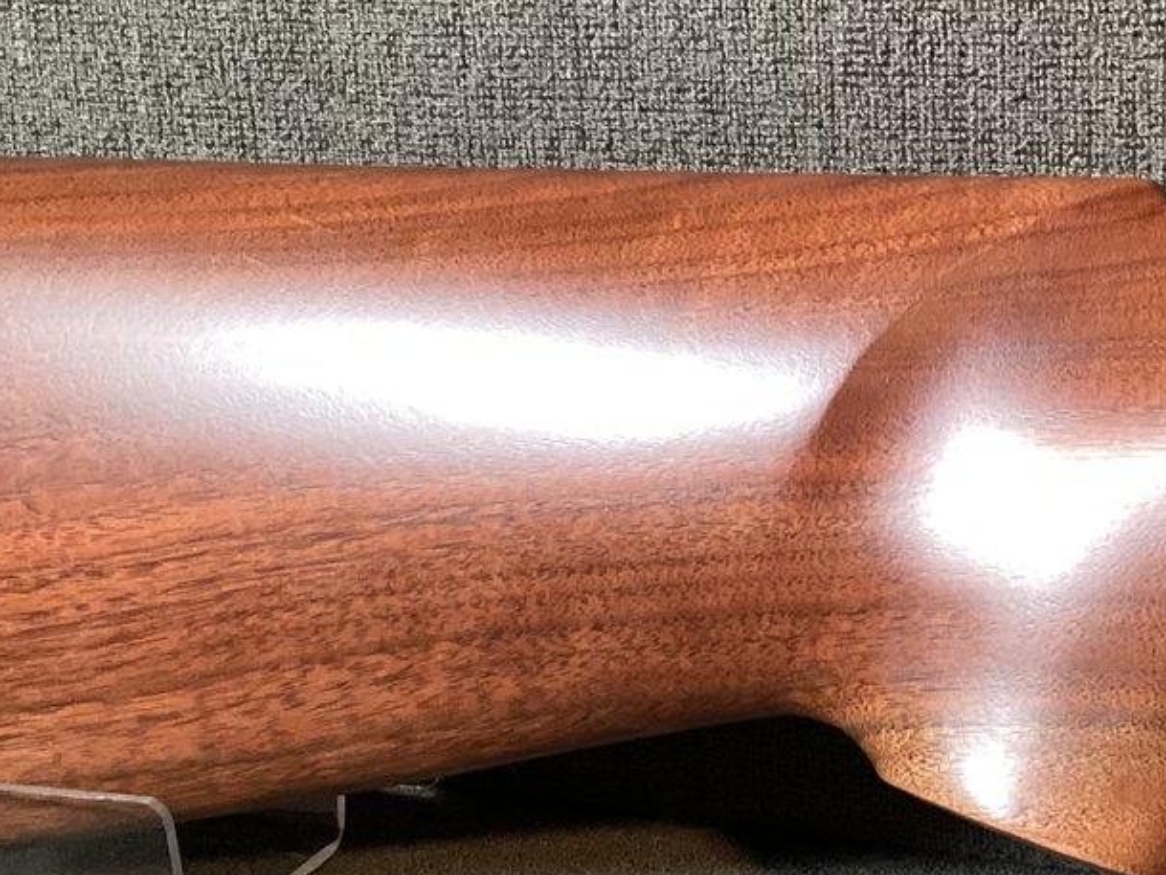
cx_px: 884
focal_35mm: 77
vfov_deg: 19.1
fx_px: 2594
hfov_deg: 25.0
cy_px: 497
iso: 320
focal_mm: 3.3
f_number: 2.4
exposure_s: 1/33
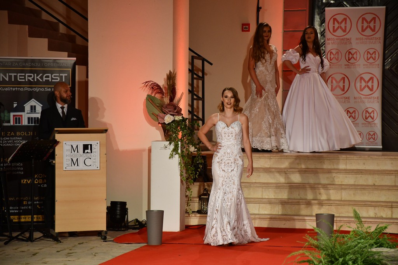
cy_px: 132
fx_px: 1570
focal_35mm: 142
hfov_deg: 14.4
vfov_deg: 9.7
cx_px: 199
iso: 1400
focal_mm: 95
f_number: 5.3
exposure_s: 1/250
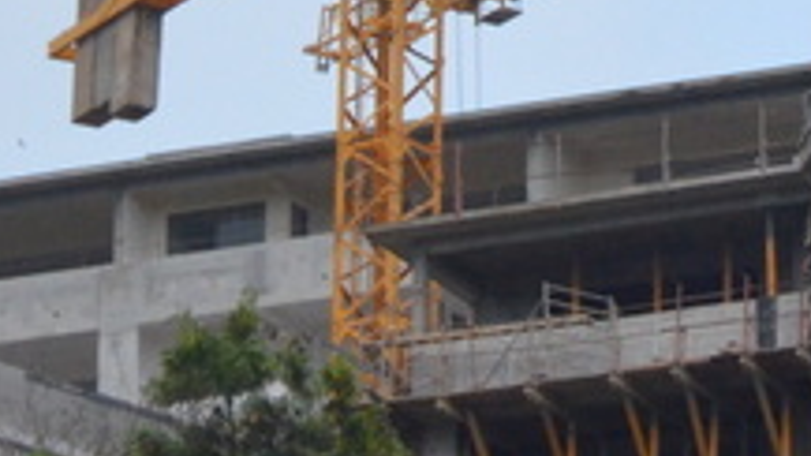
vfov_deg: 2.0
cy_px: -105
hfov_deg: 3.6
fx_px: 13050
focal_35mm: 607
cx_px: 800
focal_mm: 105
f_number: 18
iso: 2500
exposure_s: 1/1250
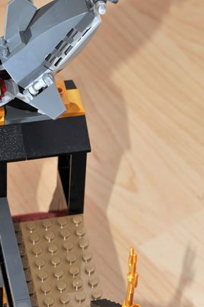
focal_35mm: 159
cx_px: 53
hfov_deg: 8.6
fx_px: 1355
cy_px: 101
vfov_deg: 12.9
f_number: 18
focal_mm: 105
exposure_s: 1/60
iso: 200
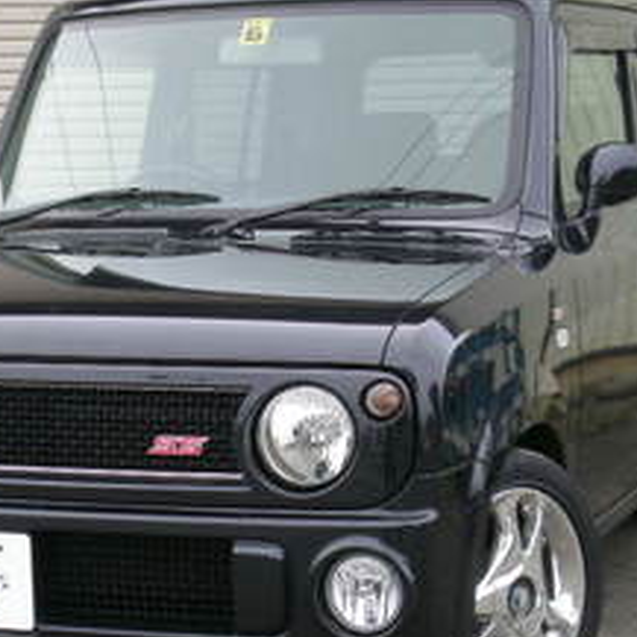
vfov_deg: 18.1
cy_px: 365
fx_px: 1999
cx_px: 244
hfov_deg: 18.1
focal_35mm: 96
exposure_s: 1/129
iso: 92
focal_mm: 9.3
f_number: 3.9
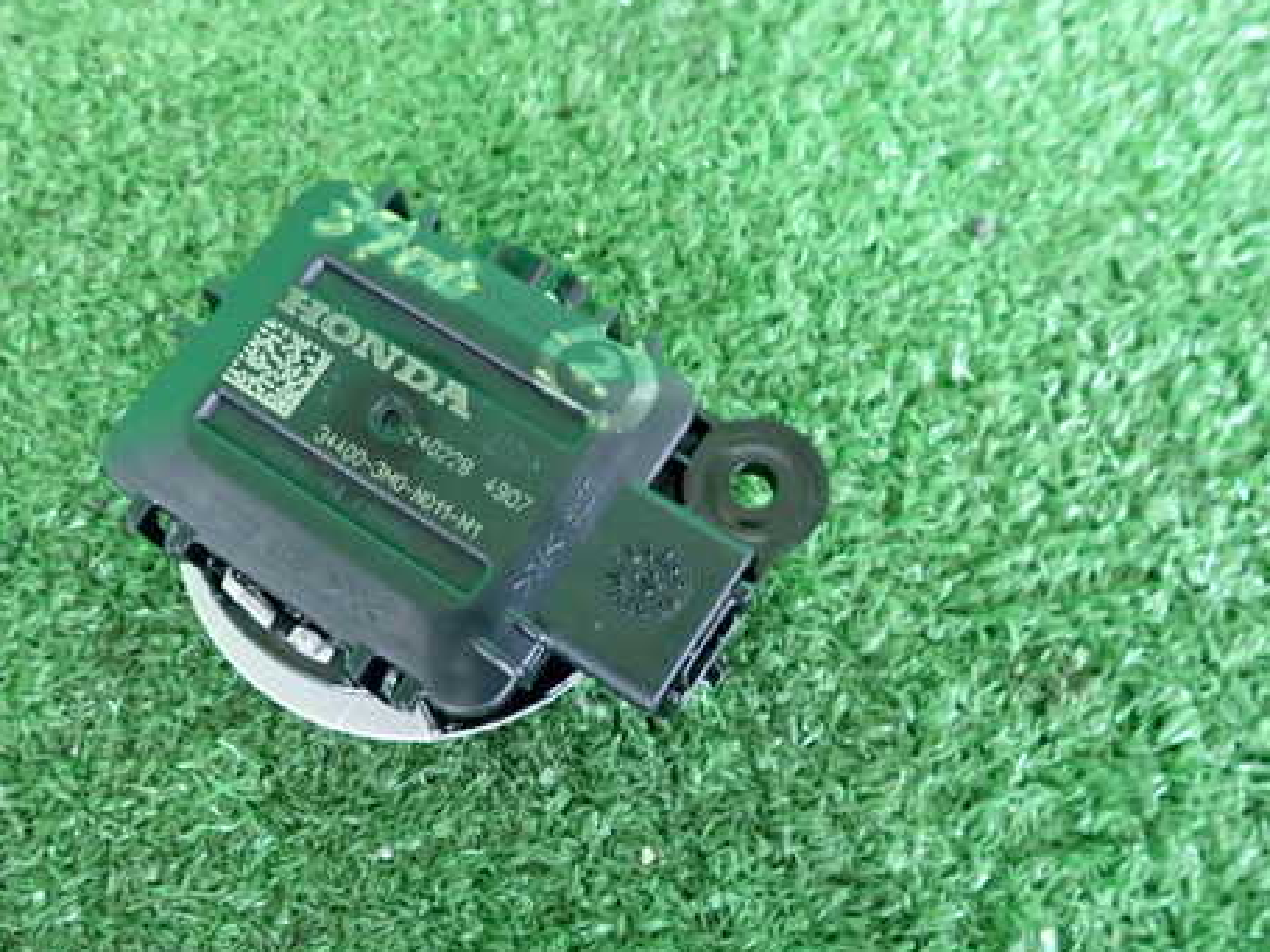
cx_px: 472
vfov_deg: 42.9
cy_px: 525
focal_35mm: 33
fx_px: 1210
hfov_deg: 54.7
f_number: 2
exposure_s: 1/30
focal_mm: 4.5
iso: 640
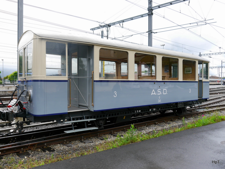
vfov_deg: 49.7
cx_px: 112
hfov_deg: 63.4
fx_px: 182
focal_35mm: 28
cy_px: 84
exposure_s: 1/160
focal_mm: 14
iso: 160
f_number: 5
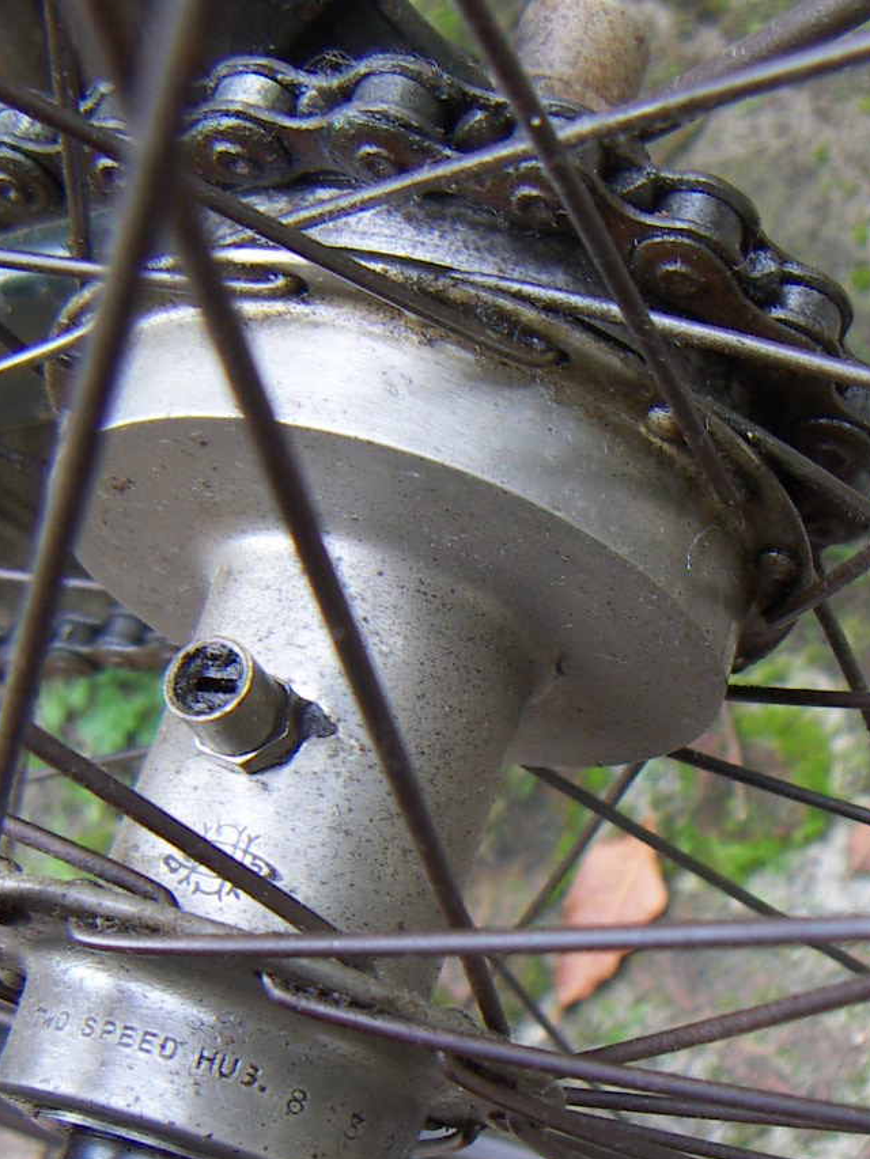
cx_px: 474
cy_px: 652
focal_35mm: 54
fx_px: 1809
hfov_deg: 27.0
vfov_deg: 35.5
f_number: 2.8
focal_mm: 4.7
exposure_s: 1/50
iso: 64
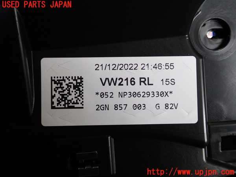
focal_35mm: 41
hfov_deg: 45.8
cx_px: 118
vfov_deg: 35.1
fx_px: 280
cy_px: 88
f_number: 2.8
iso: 200
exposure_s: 1/100
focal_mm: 7.31
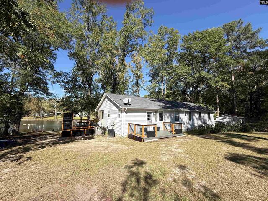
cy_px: 100
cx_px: 134
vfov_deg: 85.7
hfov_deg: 102.1
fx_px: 108
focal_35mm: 14
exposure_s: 1/1259
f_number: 2.2
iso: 50
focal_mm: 2.22
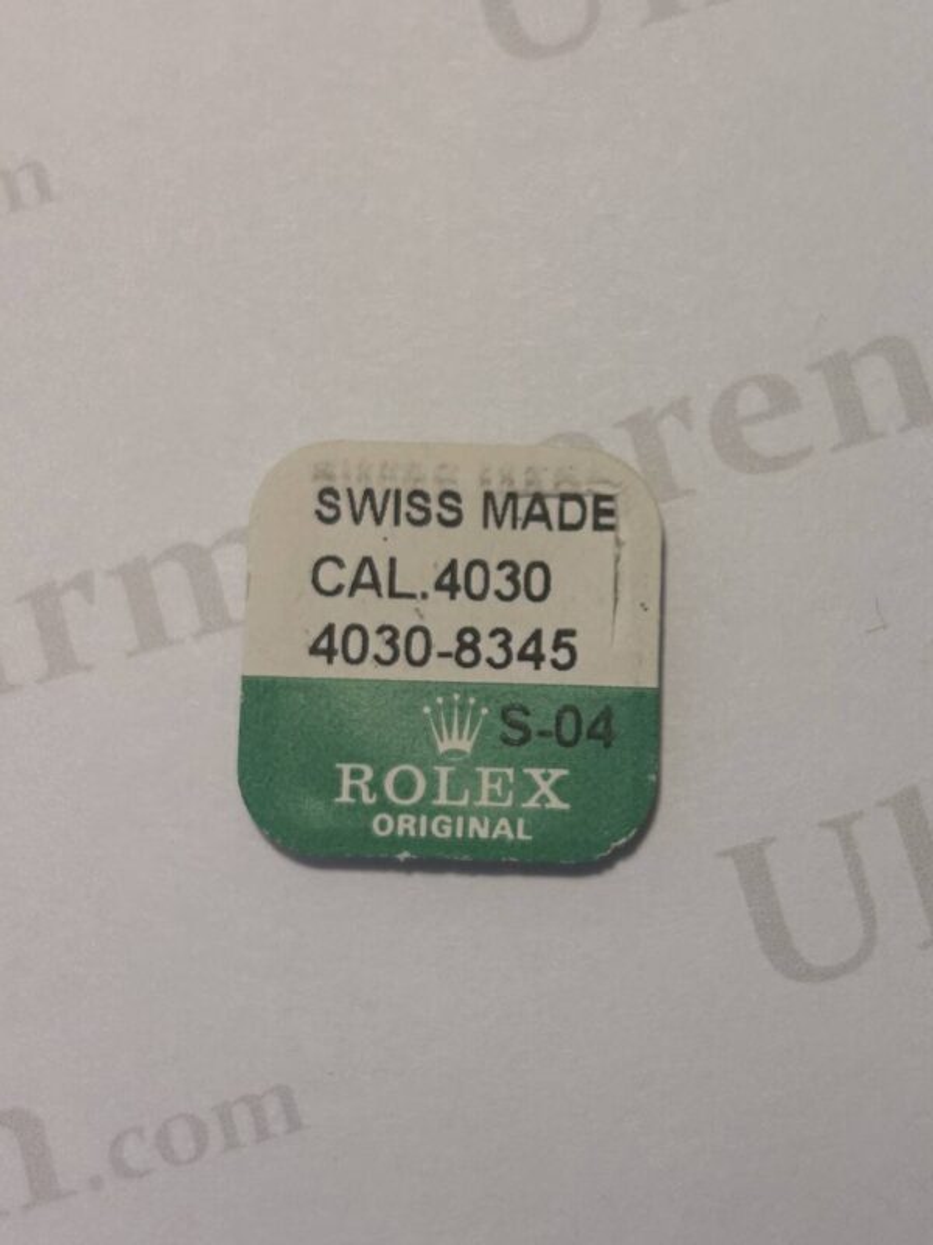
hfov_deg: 53.1
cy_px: 622
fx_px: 934
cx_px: 466
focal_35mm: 26
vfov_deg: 67.3
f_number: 1.5
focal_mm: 5.7
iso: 40
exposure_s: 1/181
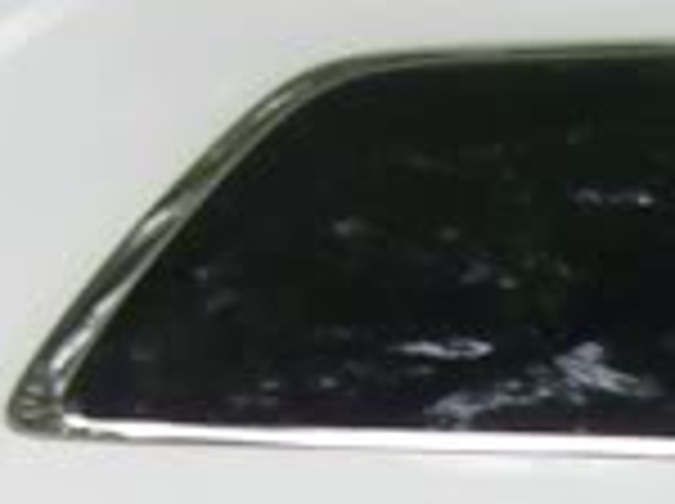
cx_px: 1287
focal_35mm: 260
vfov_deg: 5.6
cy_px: 1044
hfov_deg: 7.4
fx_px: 5062
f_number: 2.8
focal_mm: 6.3
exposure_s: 1/60
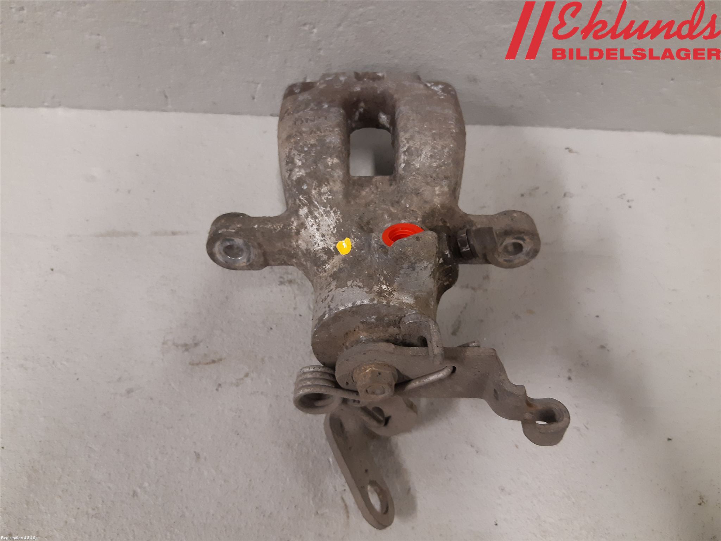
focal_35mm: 26
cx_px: 360
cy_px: 270
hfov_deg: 67.3
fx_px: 542
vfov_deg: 53.1
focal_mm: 3.93
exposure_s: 1/50
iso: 200
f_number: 1.7
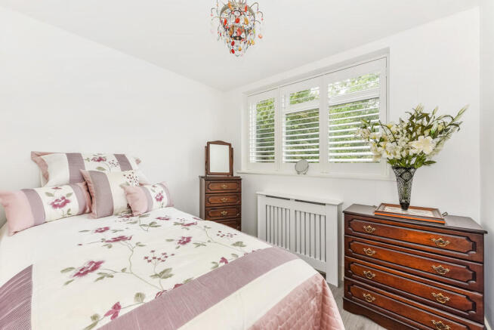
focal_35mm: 14
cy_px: 165
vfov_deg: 81.3
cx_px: 247
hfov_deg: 104.2
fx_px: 192
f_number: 9
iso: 400
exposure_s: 1/60
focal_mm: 14
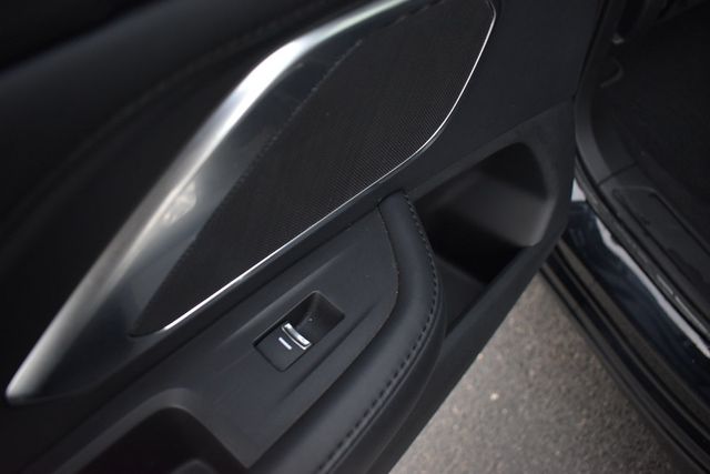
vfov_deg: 48.0
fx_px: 533
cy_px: 237
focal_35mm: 27
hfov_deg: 67.4
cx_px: 355
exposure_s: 1/125
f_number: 3.5
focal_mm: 18
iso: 900
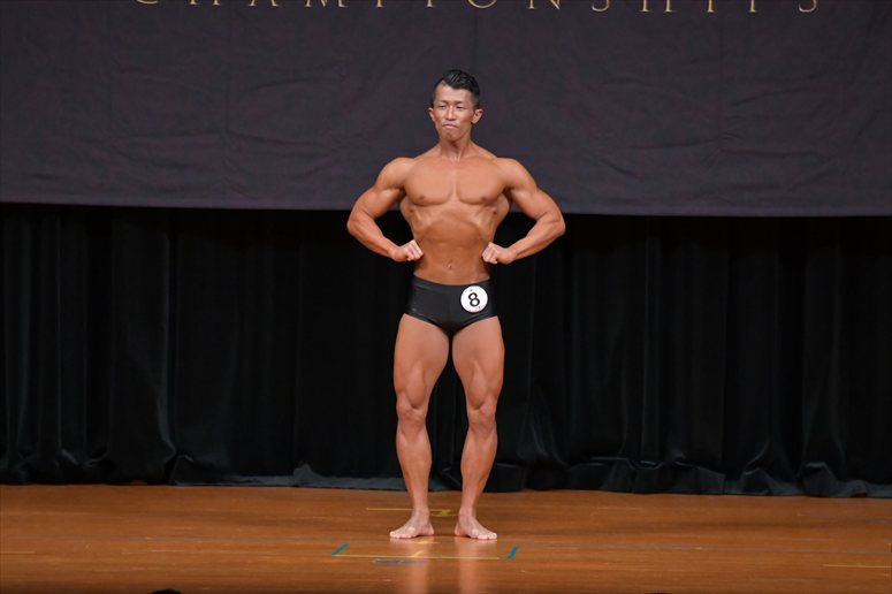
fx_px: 6687
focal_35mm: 270
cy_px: 297
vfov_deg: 5.1
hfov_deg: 7.6
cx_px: 446
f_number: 5.6
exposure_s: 1/400
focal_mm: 180
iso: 4000
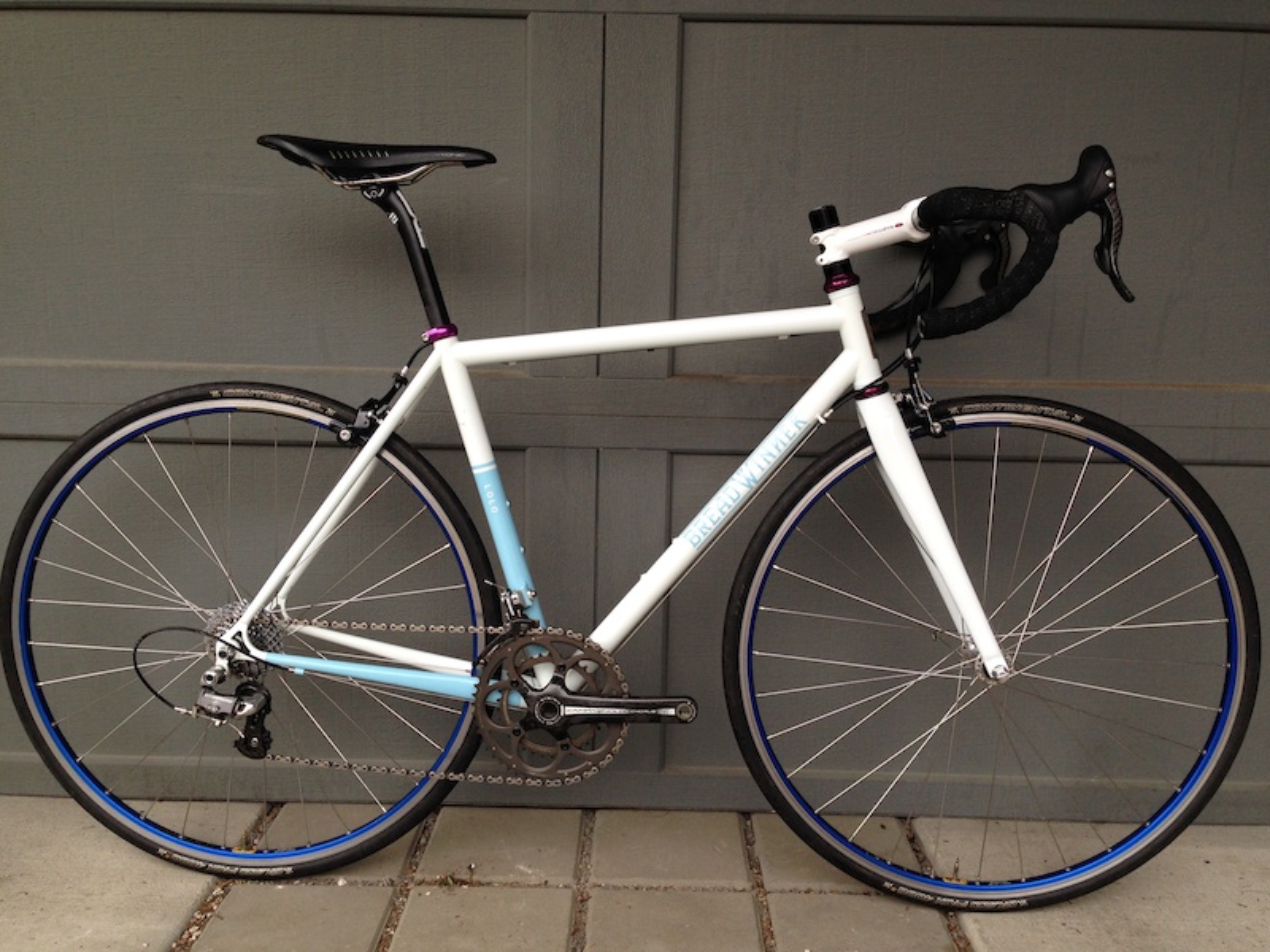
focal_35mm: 33
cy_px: 476
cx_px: 635
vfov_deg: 42.9
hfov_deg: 55.4
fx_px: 1211
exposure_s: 1/120
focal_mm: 4.12
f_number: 2.4
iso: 50
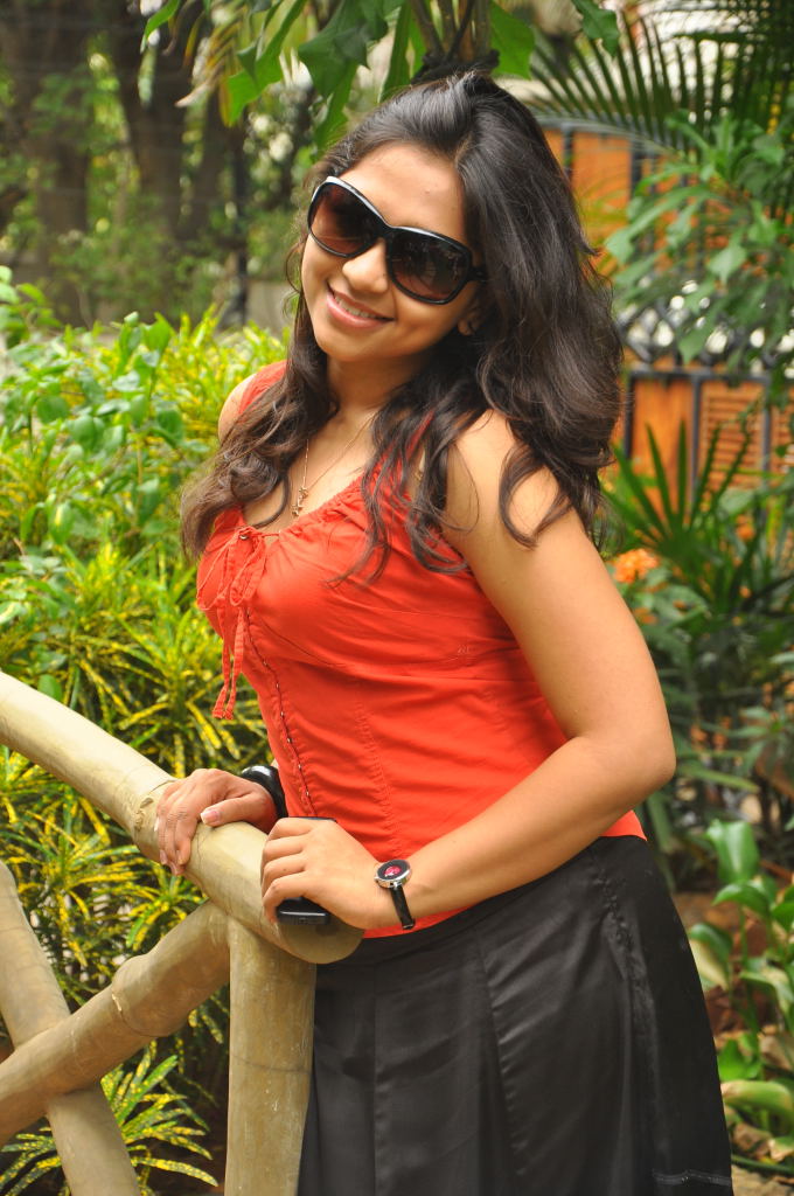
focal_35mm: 112
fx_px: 3732
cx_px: 397
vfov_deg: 18.2
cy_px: 598
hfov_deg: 12.1
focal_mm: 75
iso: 400
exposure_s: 1/125
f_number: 6.3
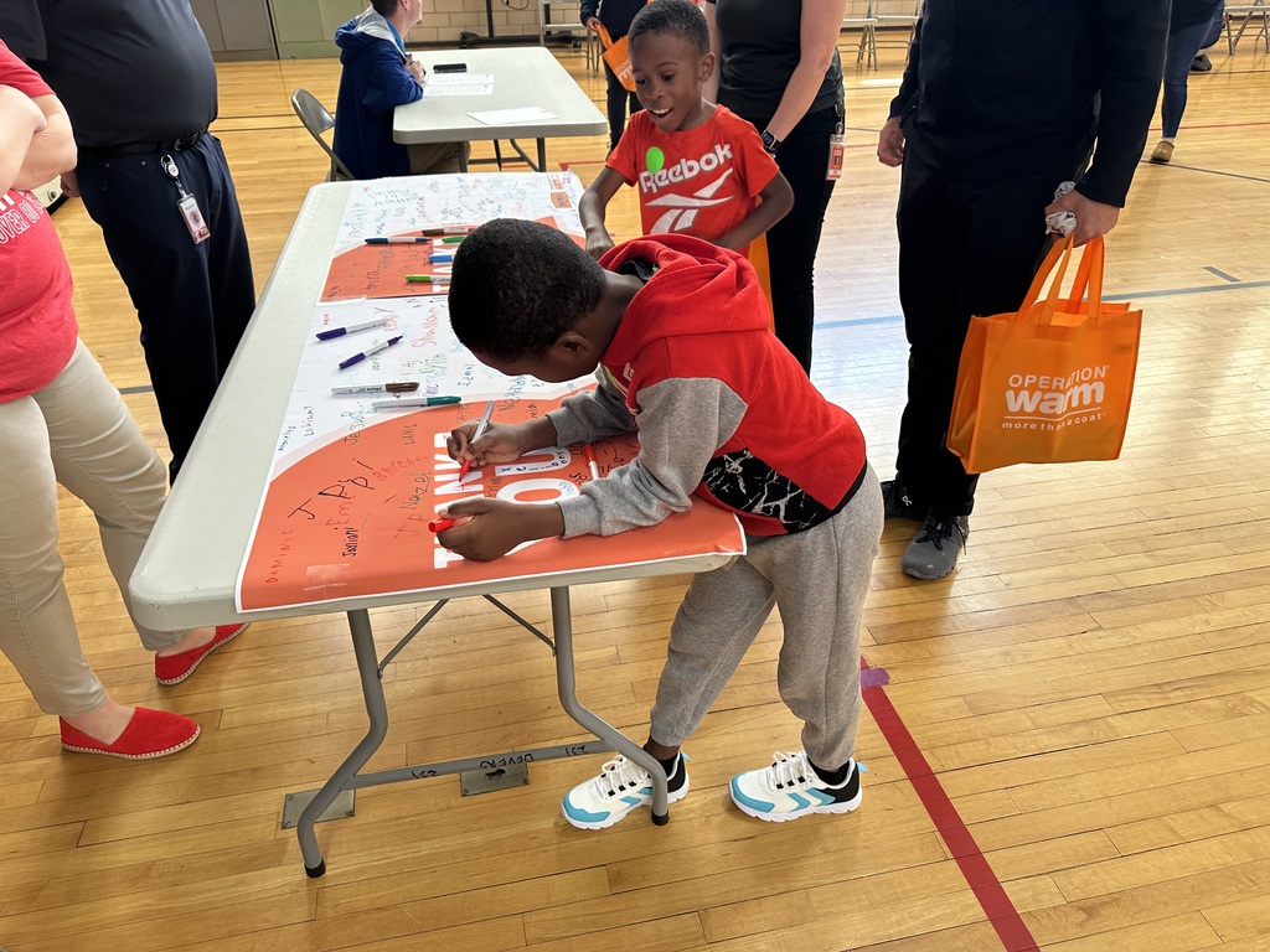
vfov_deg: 56.8
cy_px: 476
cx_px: 635
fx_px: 881
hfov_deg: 71.6
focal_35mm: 24
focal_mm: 6.86
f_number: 1.78
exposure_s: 1/60
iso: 160
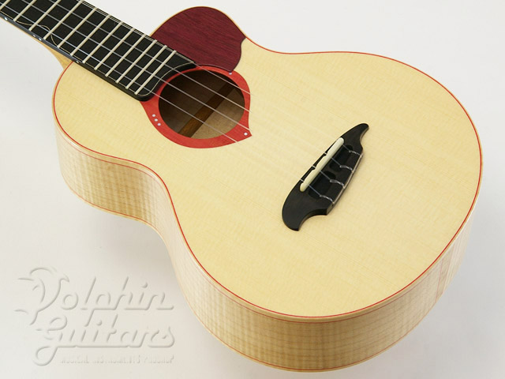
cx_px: 252
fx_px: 1634
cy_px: 190
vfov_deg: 13.2
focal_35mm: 112
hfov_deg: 17.6
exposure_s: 1/3.33
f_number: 16
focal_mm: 75
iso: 400
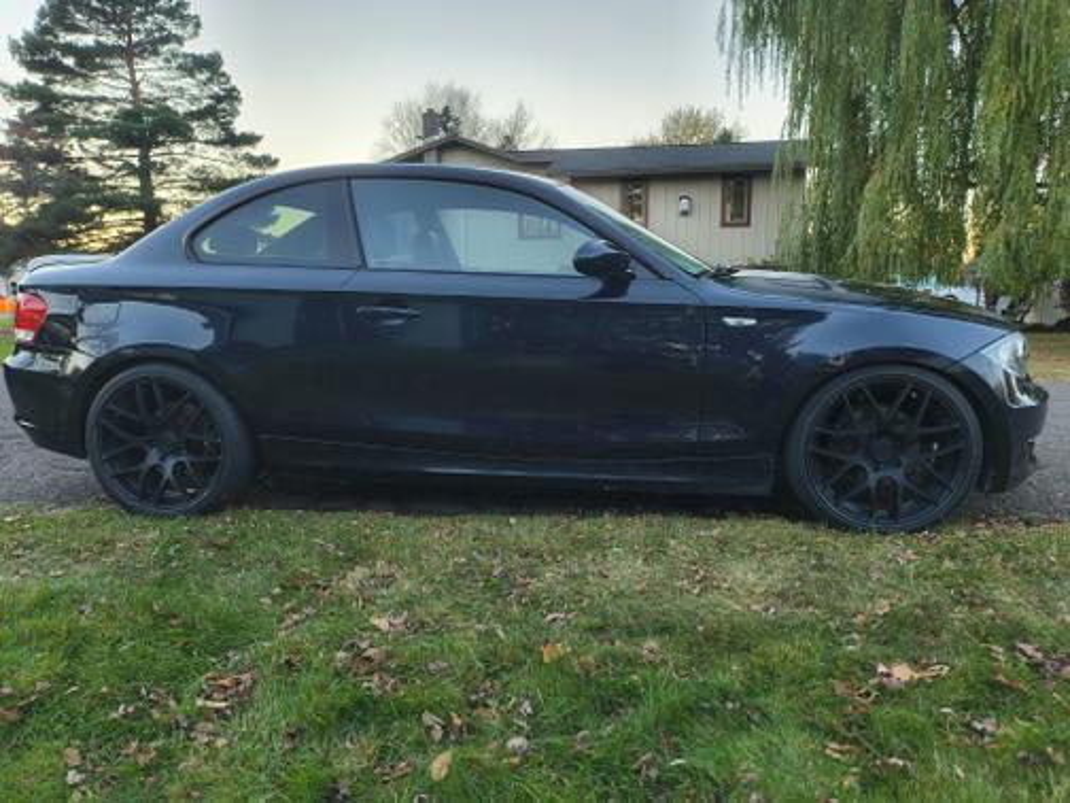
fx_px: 773
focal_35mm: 25
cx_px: 535
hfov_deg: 69.4
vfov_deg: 54.9
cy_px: 402
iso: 518
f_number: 1.7
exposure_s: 1/120
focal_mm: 4.68
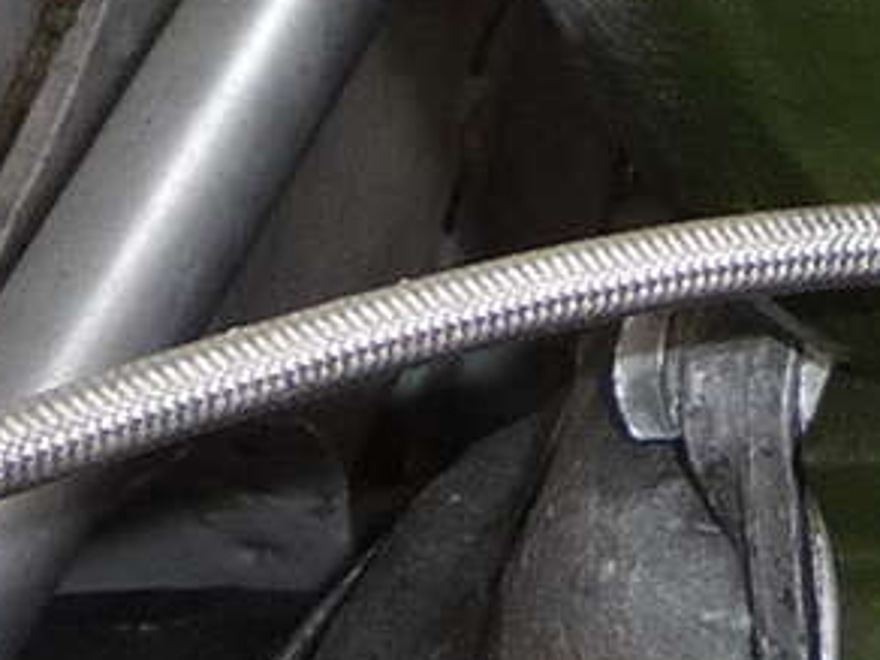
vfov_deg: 7.4
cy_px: -775
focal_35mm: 192
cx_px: 2634
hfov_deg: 8.6
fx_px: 4881
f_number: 3.3
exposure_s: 1/80
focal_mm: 4.7
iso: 100
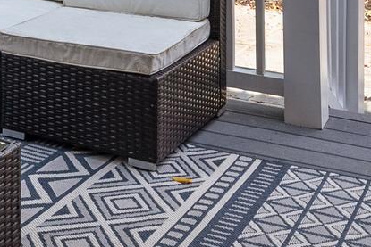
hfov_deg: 24.6
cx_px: 6
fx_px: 814
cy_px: -189
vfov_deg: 15.1
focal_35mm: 79
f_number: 9
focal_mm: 16
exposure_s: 1/100
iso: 200
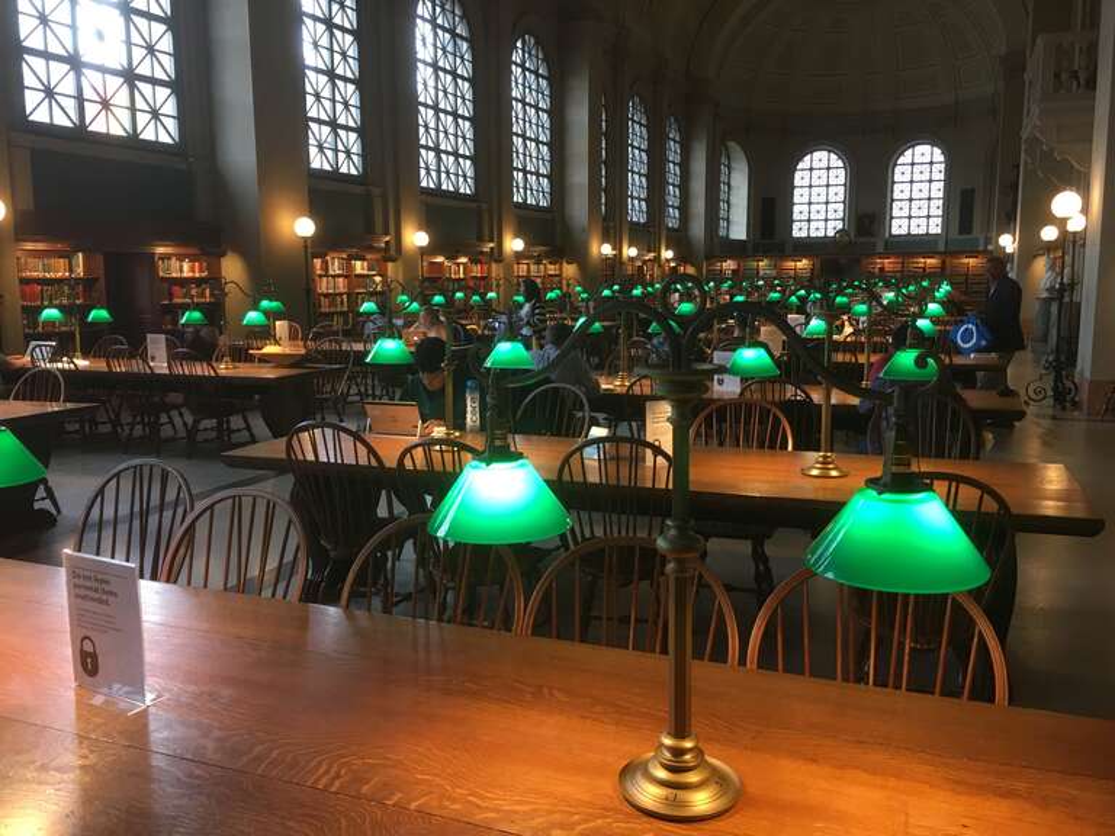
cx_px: 558
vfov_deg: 48.2
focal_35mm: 29
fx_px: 934
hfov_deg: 61.7
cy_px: 418
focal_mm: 4.15
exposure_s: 1/30
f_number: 2.2
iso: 80
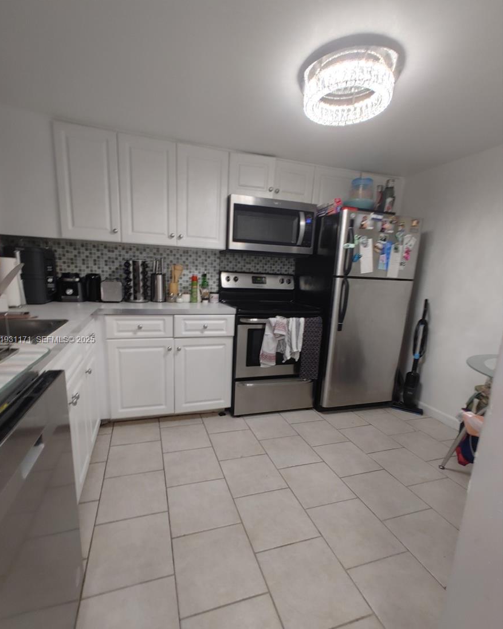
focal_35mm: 16
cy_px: 340
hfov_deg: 80.4
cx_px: 246
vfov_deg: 92.9
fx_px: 298
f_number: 1.9
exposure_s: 1/30
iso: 100
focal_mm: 1.78
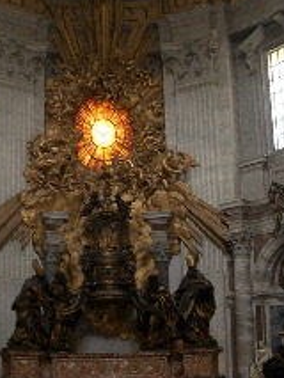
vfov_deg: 28.1
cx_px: 90
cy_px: 215
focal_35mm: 69
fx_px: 754
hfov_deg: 21.2
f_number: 2.6
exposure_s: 1/8
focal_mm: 5.8
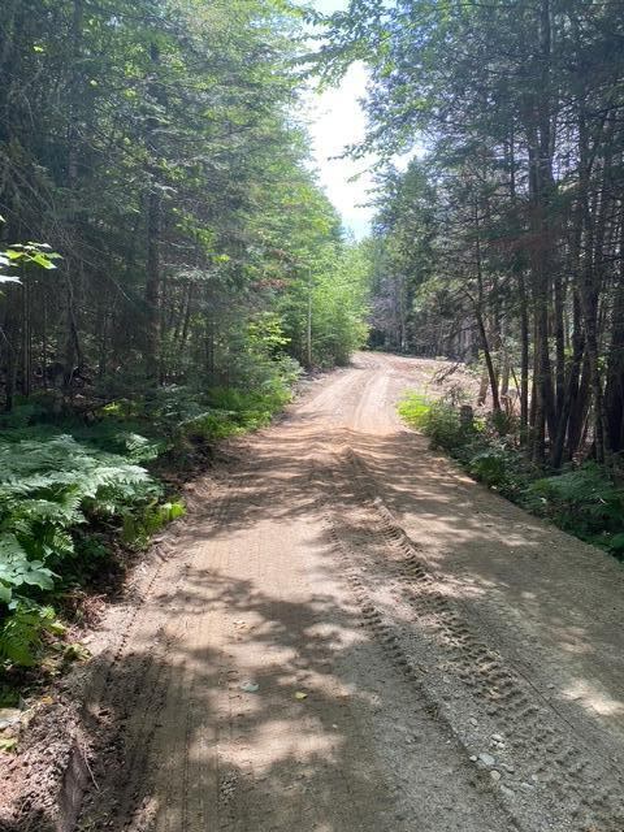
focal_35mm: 26
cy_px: 416
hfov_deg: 53.1
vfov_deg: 67.3
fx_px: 625
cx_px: 312
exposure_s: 1/405
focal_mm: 4.25
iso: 32
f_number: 1.8
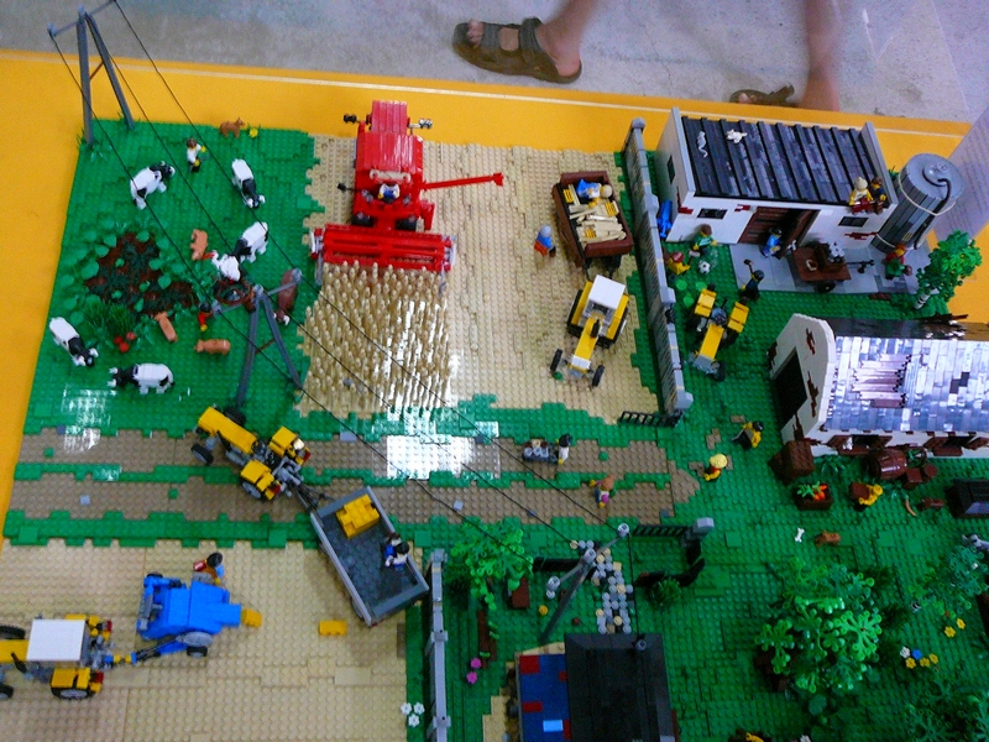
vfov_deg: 40.7
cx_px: 494
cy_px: 371
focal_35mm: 35
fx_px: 1000
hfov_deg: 52.6
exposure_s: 1/8
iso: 200
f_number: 2.8
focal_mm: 5.2
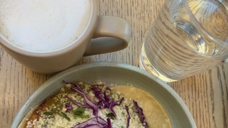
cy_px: 89
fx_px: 230
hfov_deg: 52.8
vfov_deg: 30.9
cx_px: 114
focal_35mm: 38
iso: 40
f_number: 1.6
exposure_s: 1/186
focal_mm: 5.96
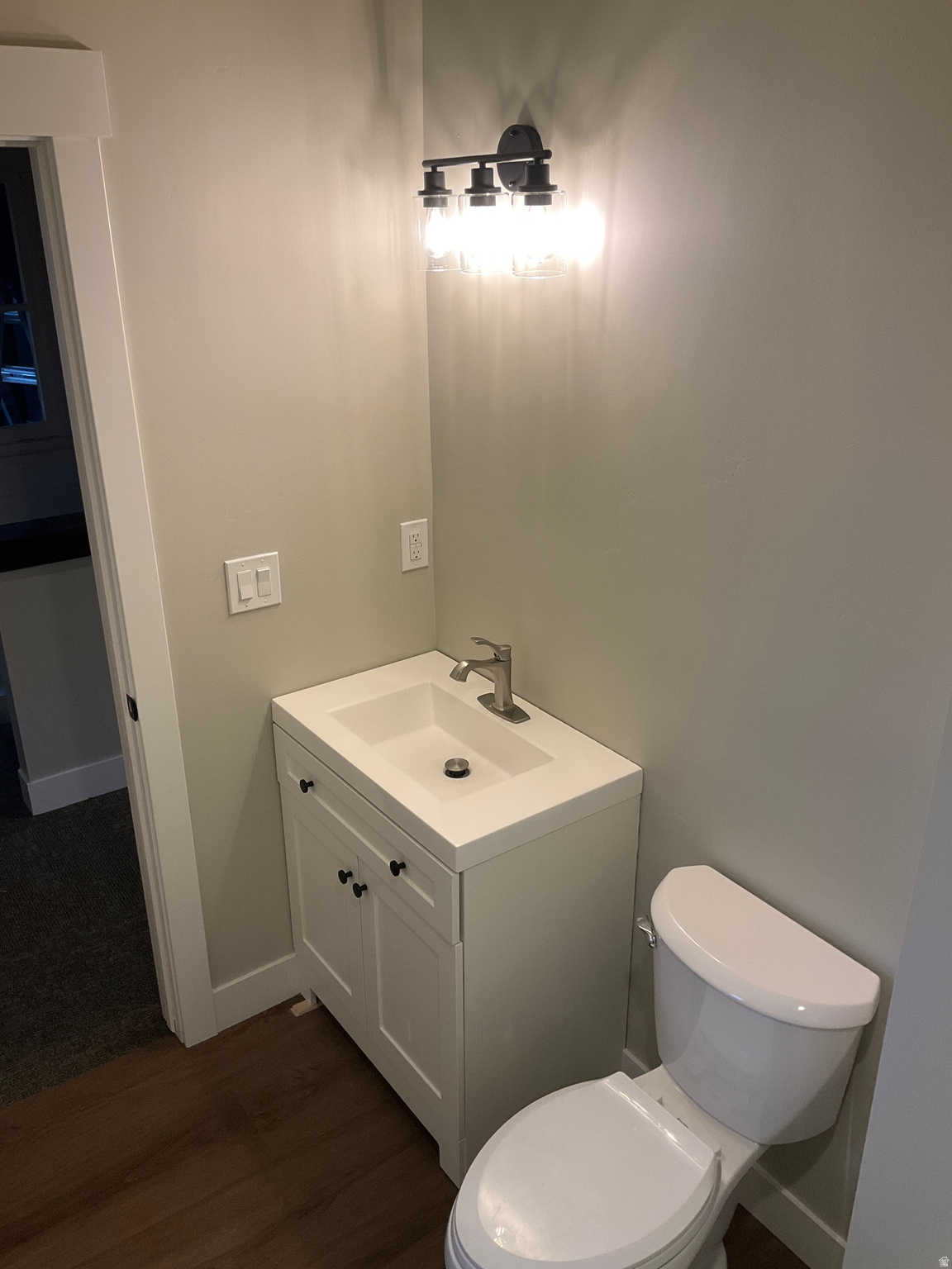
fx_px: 1063
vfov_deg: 61.7
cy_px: 634
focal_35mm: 29
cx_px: 476
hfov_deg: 48.2
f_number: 1.8
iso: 64
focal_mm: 3
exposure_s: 1/120
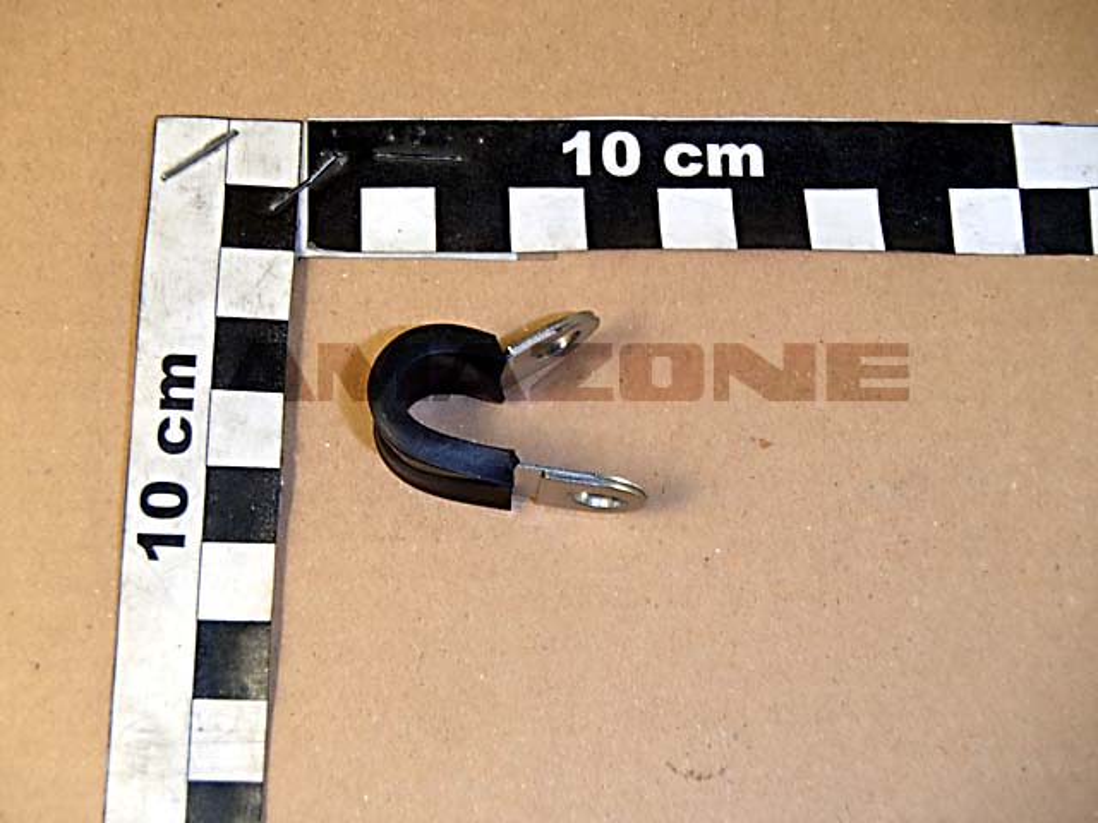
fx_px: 1649
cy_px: 412
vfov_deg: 28.0
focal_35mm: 52
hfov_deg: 36.8
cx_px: 549
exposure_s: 1/50
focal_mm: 9.39
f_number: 5
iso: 200
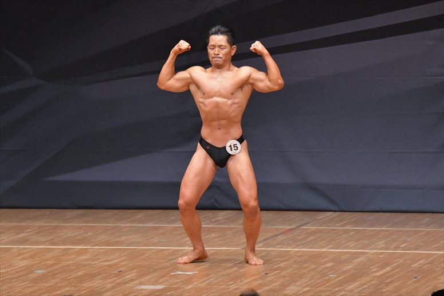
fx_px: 3513
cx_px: 222
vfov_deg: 4.8
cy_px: 148
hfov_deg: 7.2
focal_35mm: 285
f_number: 5.6
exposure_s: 1/400
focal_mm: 190
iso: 6400
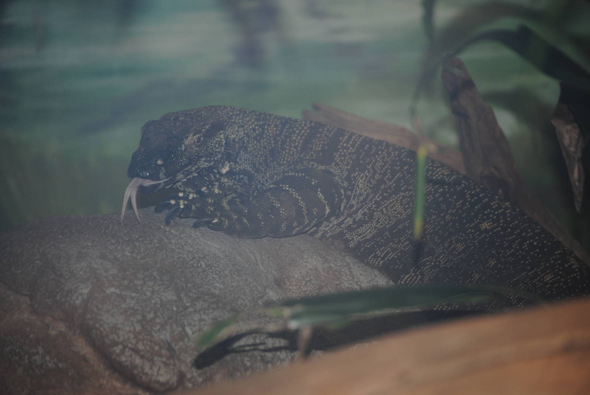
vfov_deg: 8.7
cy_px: 198
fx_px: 2584
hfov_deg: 13.0
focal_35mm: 158
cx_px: 295
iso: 200
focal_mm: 105
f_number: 4.5
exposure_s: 1/60
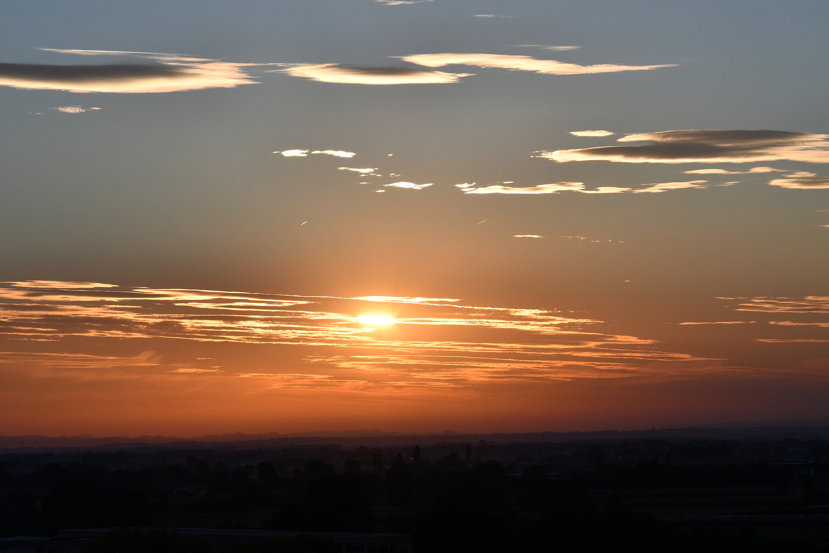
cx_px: 414
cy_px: 276
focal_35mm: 157
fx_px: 3615
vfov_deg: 8.7
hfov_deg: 13.1
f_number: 9
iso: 500
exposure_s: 1/1250
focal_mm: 105
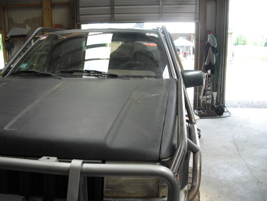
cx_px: 134
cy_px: 100
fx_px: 278
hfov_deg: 51.4
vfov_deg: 39.7
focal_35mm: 36
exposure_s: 1/60
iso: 100
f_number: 3.1
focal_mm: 6.3
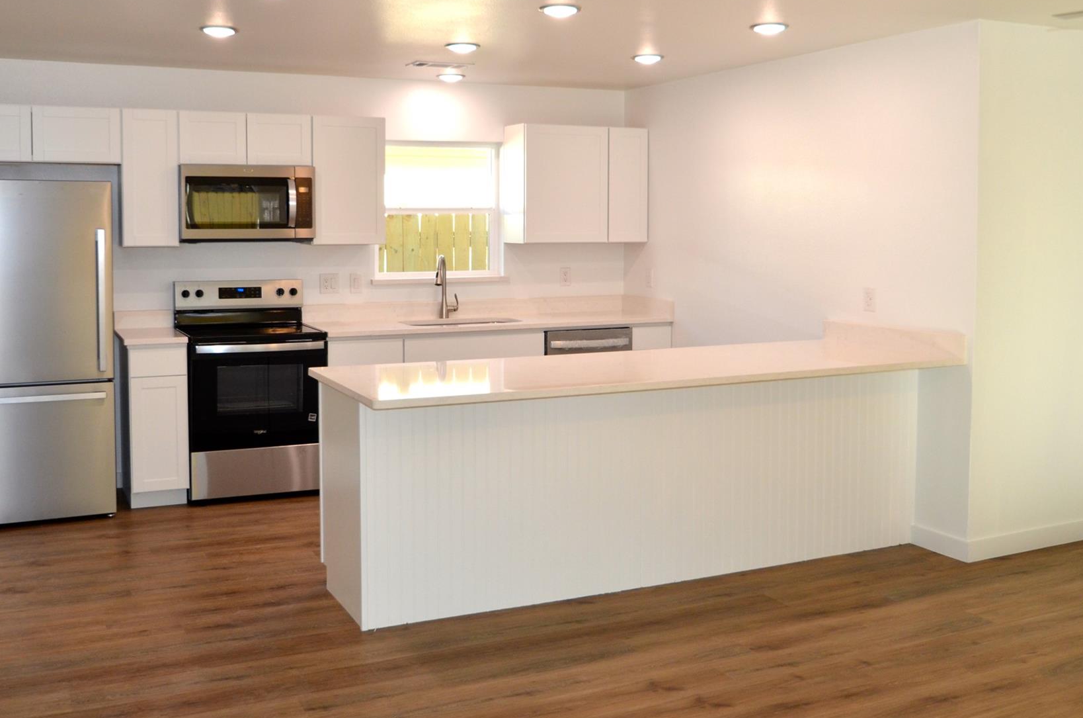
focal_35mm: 36
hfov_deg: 53.7
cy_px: 291
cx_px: 518
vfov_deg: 37.0
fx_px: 1070
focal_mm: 19
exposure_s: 1/125
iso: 400
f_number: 4.2
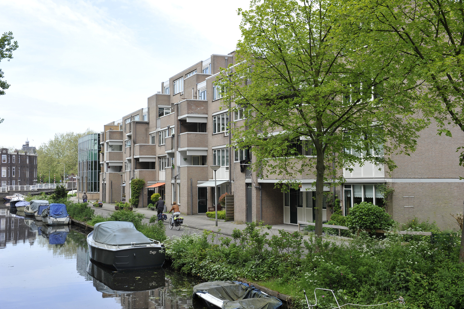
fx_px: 580
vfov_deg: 29.8
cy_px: 154
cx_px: 232
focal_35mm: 45
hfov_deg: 43.6
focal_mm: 45
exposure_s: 1/160
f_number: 13
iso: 400
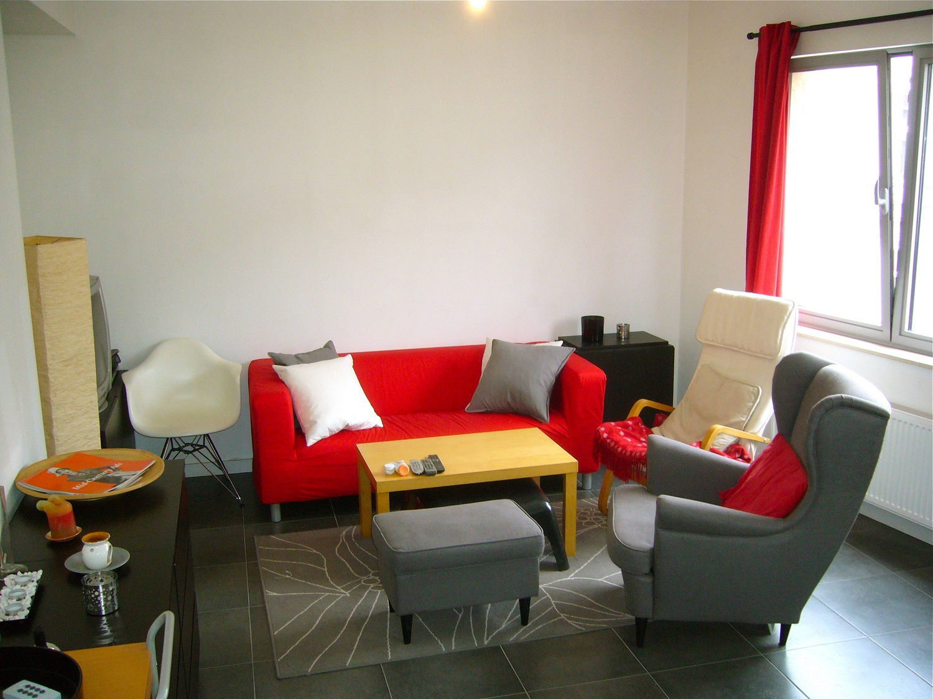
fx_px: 943
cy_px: 350
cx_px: 466
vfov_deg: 40.7
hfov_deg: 52.6
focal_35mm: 35
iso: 125
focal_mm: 5.8
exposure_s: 1/30
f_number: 2.8
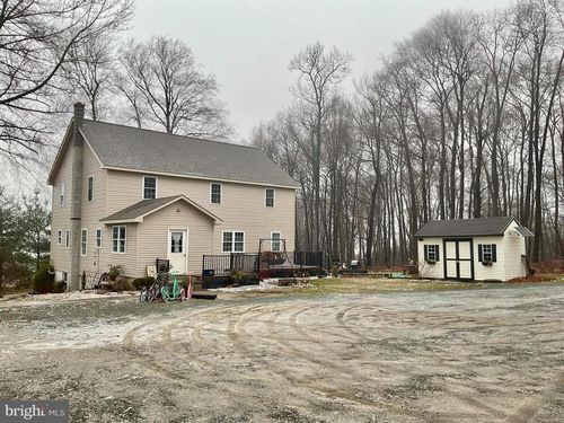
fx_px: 472
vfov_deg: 48.2
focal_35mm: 29
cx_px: 282
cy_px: 212
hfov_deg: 61.7
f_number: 1.8
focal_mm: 3
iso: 20
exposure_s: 1/120
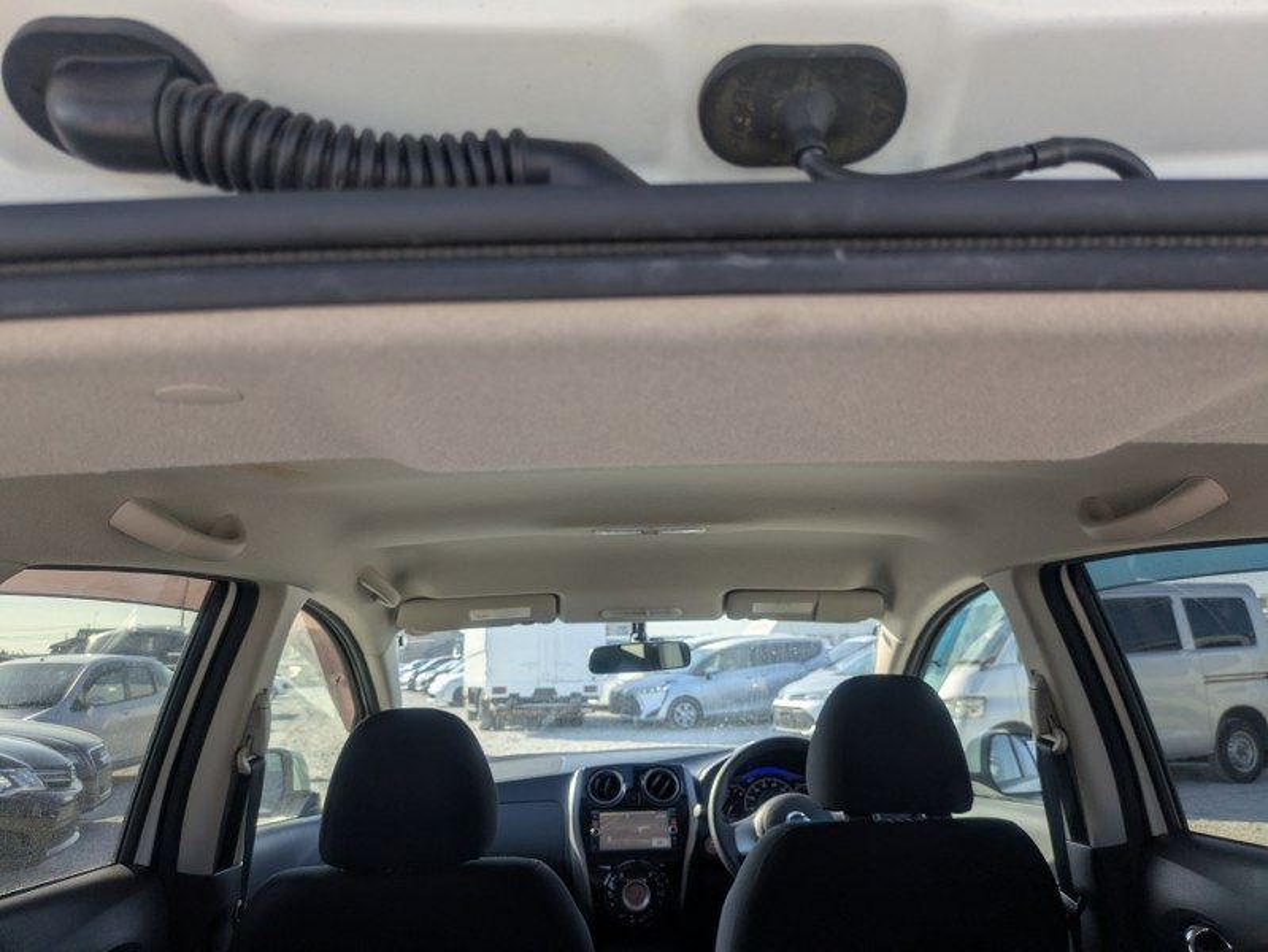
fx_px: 916
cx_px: 634
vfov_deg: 54.9
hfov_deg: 69.4
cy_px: 476
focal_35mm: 25
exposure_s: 1/799
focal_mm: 5.43
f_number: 1.89
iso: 45
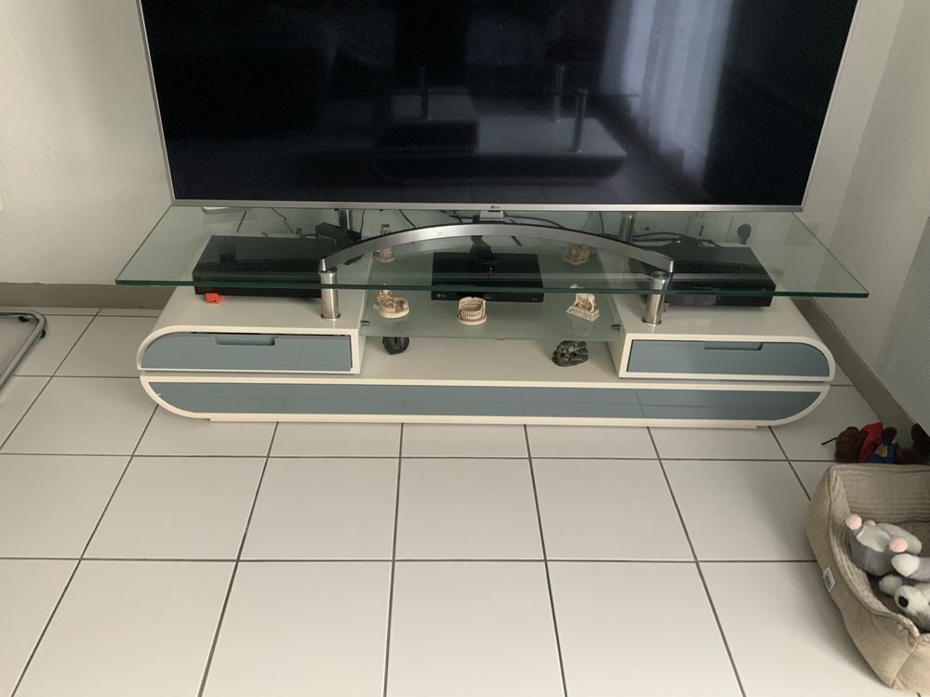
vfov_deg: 48.2
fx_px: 779
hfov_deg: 61.7
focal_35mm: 29
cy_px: 348
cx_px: 465
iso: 250
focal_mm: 3
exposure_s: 1/60
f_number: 1.8
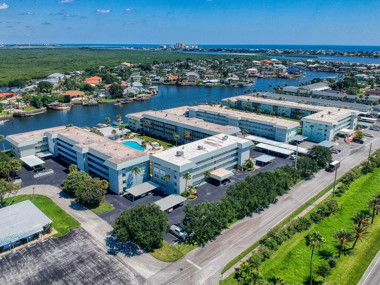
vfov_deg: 49.7
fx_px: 307
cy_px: 132
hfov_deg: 63.4
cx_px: 185
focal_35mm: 28
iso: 100
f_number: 2.6
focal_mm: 4.49
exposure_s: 1/2500
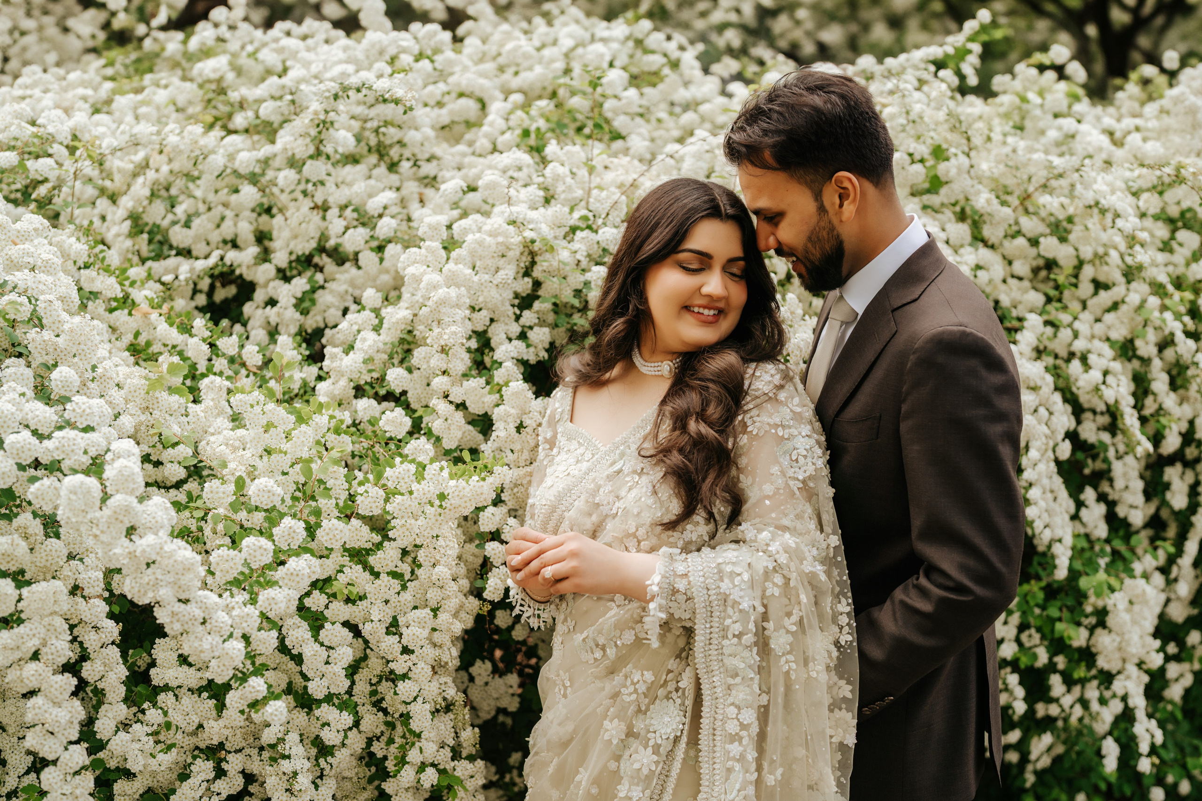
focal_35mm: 50
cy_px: 400
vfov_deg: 27.0
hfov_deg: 39.6
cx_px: 601
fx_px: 1669
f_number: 2
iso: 100
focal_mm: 50
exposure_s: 1/1600
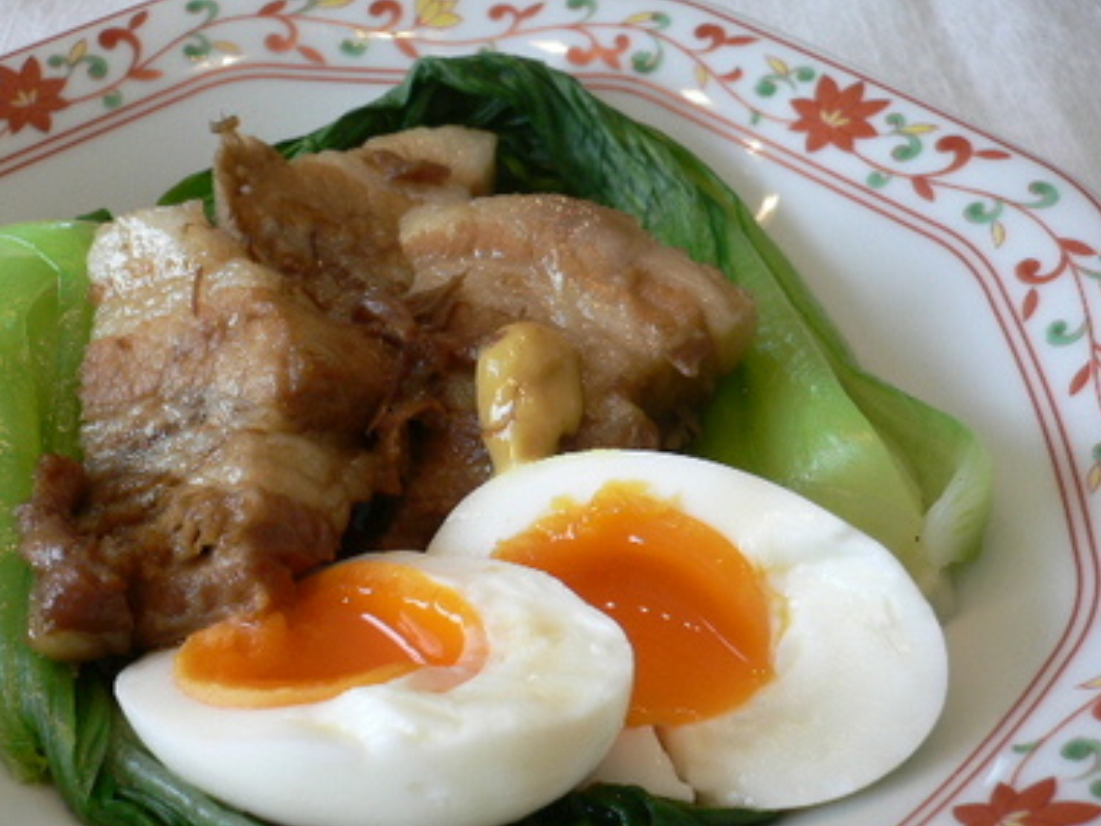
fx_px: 1463
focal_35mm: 46
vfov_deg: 31.4
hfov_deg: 40.9
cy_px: 503
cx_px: 400
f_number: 2.8
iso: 100
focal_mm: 5.8
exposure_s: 1/40
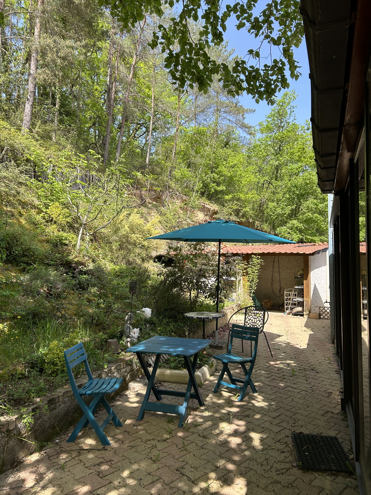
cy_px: 248
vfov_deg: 67.3
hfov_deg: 53.1
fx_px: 372
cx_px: 186
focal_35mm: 26
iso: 50
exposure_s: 1/1079
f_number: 1.5
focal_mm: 5.7
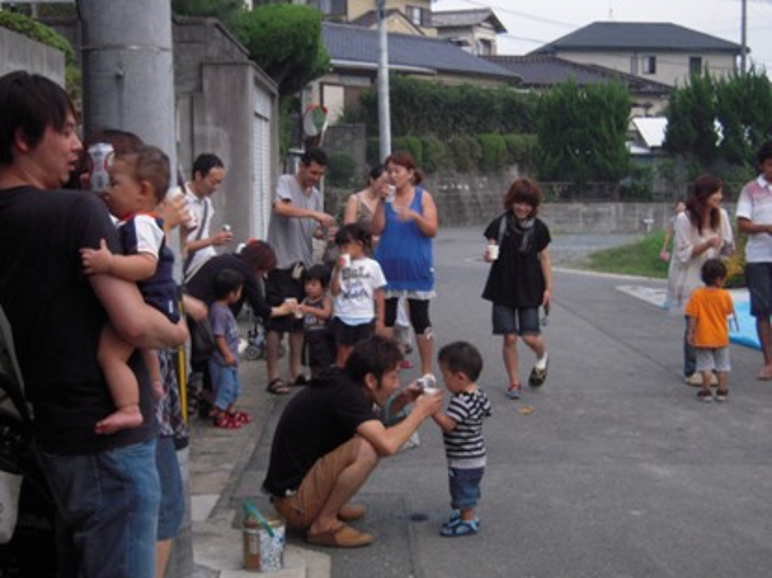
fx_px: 1315
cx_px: 386
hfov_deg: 32.7
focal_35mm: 59
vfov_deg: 24.8
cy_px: 289
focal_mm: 10.5
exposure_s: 1/25
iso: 400
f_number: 3.9
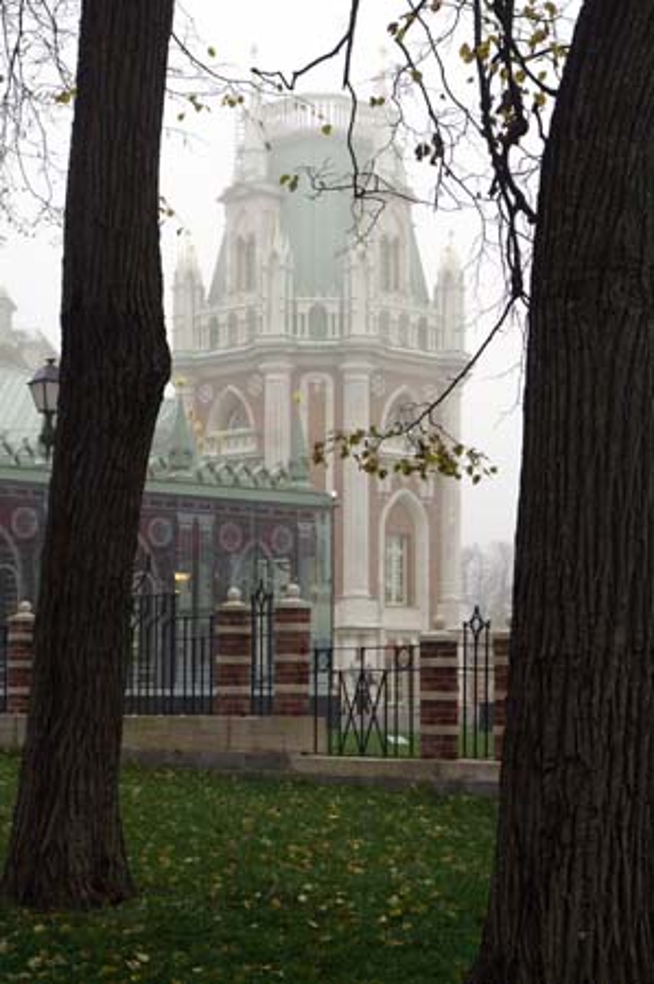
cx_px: 327
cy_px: 492
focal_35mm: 75
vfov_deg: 27.0
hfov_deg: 18.1
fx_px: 2048
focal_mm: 50
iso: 1600
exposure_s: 1/250
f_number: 11
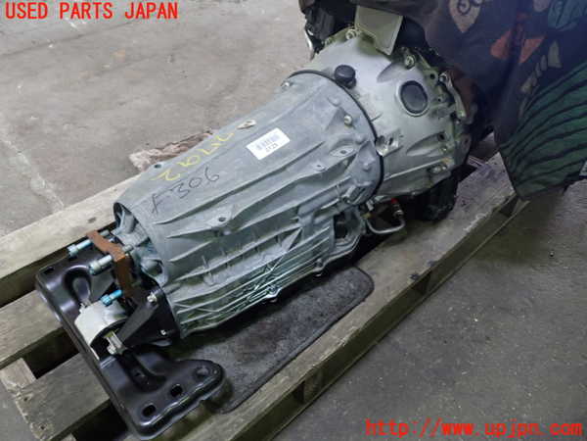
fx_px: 509
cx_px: 294
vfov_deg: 46.8
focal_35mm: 30
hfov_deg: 60.0
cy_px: 220
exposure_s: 1/30
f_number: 2.3
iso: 320
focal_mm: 5.4
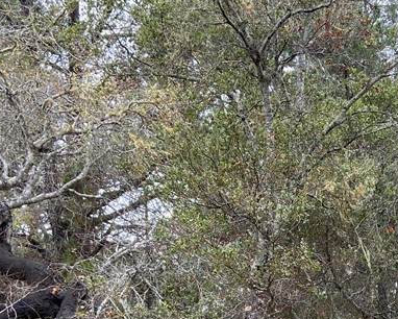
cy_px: 366
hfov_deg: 26.7
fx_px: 801
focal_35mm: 68
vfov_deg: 21.2
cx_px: 375
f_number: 1.8
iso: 32
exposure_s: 1/148
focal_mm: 4.25
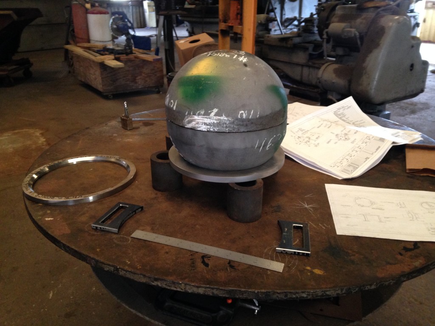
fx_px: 415
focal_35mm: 33
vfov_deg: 42.9
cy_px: 163
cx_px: 218
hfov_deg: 55.4
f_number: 2.4
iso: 250
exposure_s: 1/20
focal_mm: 4.12
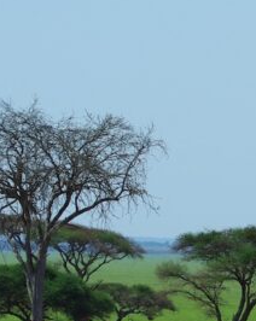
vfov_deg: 4.0
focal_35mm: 489
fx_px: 4642
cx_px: 574
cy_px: 289
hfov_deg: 3.1
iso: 100
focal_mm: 90
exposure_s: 1/350
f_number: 8
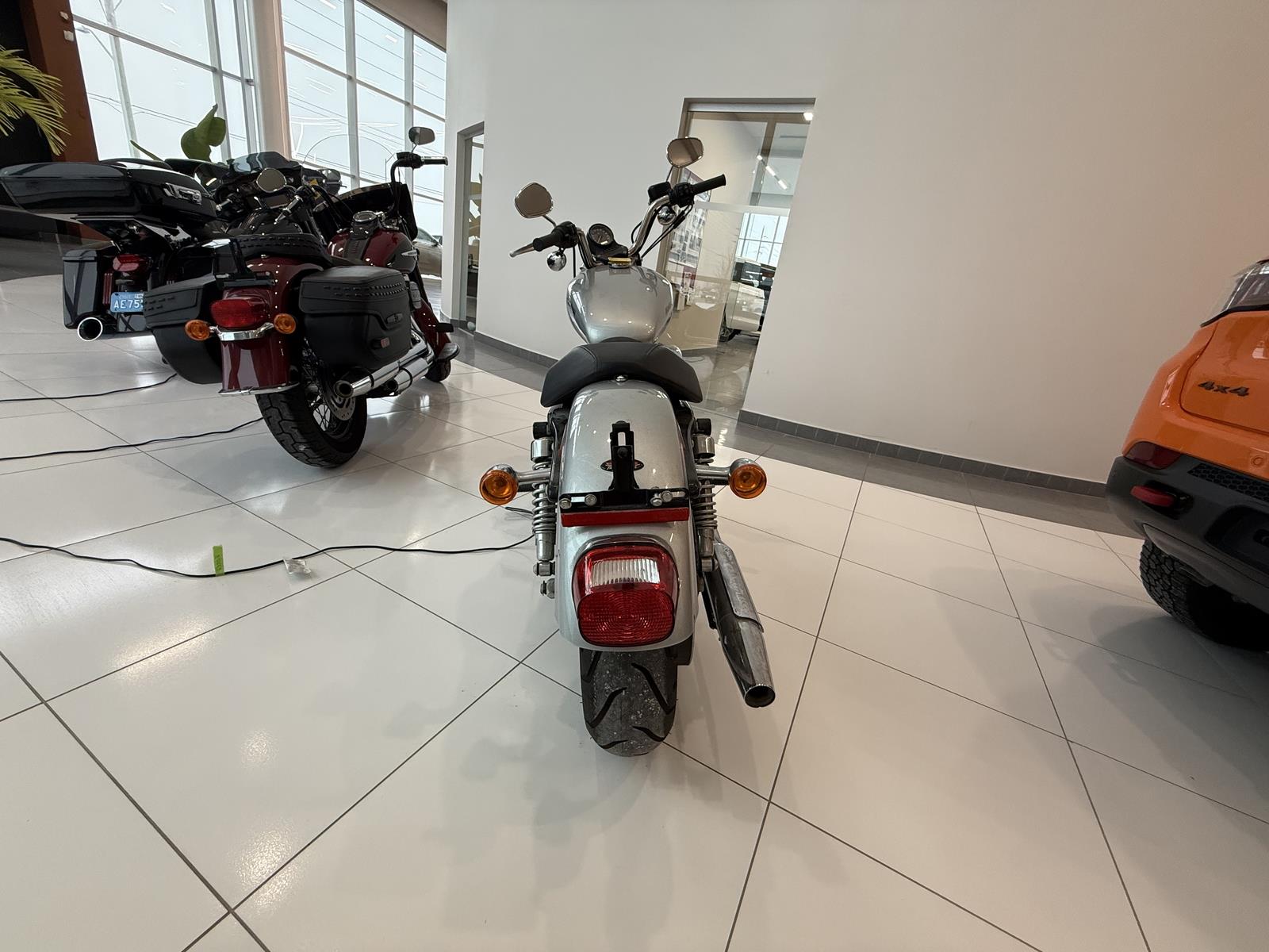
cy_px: 476
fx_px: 513
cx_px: 634
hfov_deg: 102.1
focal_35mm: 14
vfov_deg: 85.7
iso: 200
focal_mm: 2.22
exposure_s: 1/100
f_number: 2.2
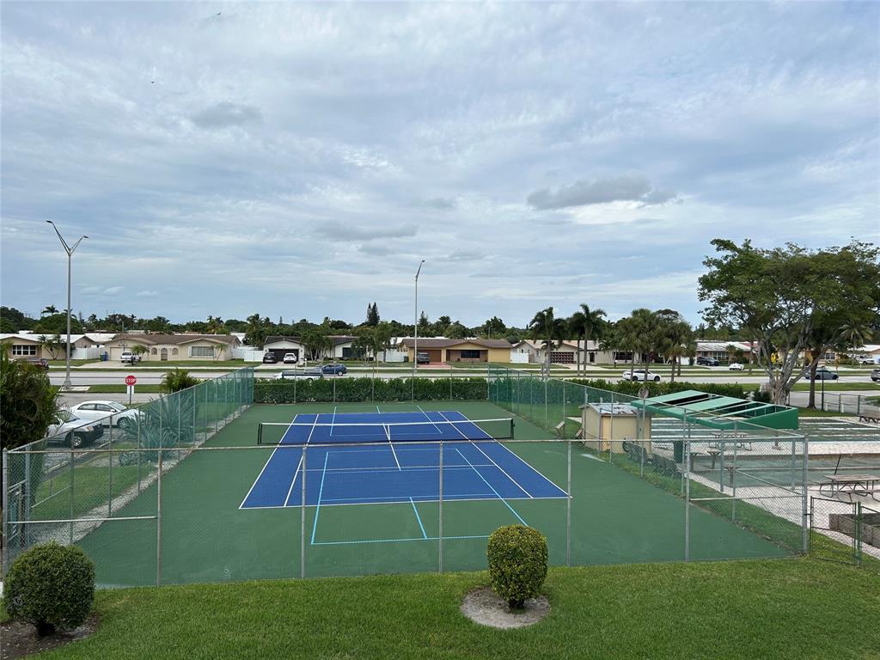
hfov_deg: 67.3
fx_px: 661
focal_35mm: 26
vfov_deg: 53.1
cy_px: 330
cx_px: 440
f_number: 1.5
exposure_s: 1/5076
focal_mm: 5.7
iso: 50
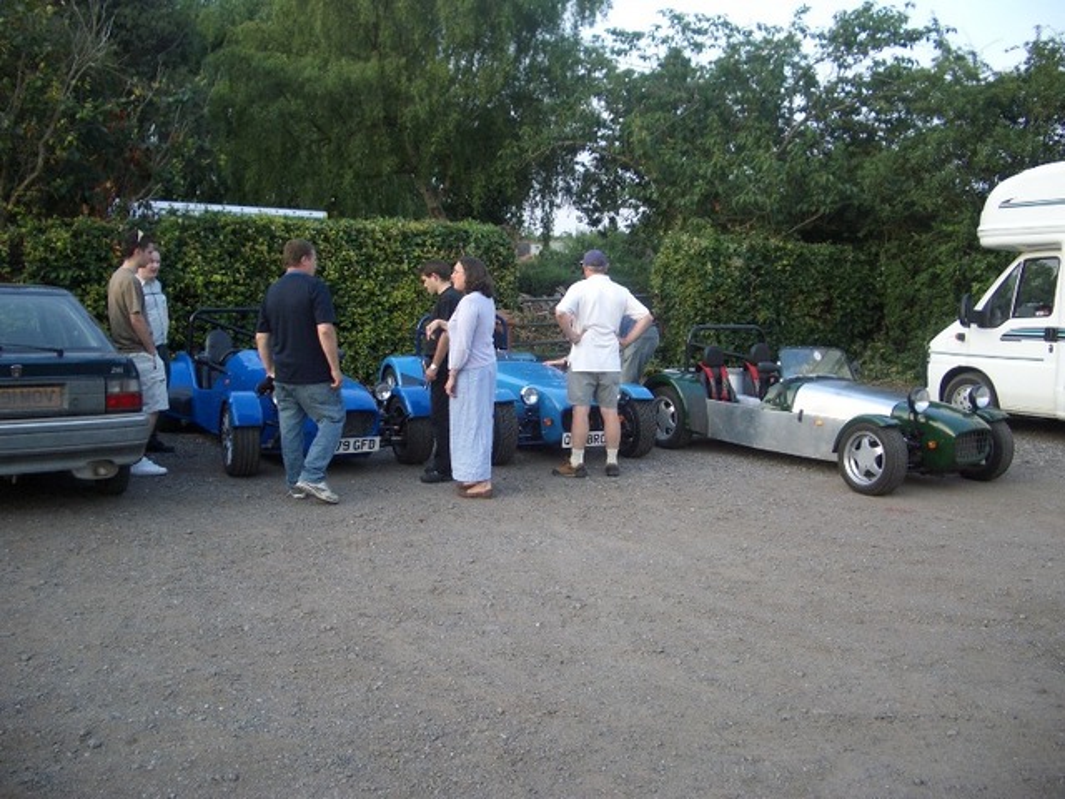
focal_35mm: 35
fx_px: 1077
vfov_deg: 40.7
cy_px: 400
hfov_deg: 52.6
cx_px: 532
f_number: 2.6
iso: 50
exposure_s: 1/80
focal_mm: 5.8
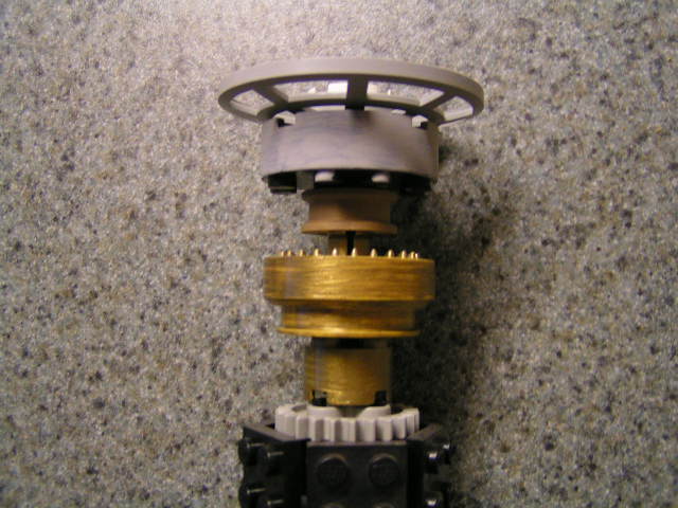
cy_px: 254
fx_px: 744
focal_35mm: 38
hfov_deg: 49.0
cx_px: 339
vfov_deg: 37.7
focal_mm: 5.8
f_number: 2.8
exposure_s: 1/15
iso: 200
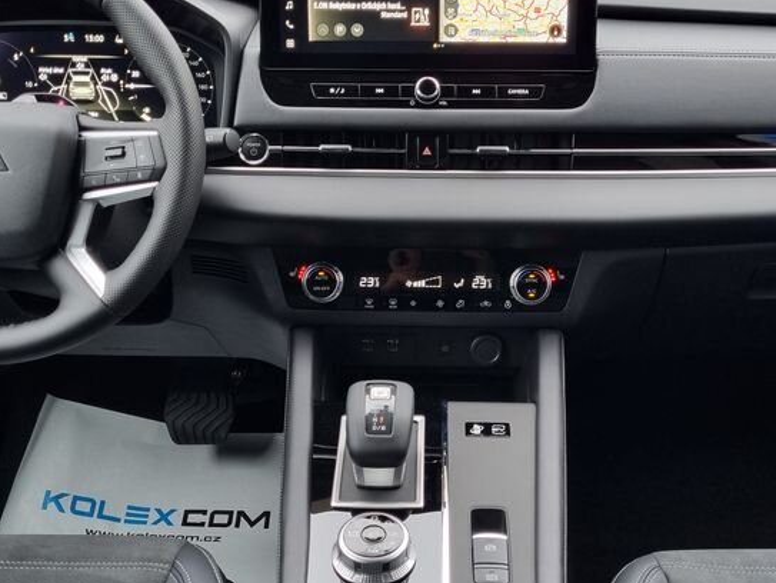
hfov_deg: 38.8
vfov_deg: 29.7
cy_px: 294
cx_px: 433
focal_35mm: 49
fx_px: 1099
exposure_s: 1/60
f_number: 1.8
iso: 125
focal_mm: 5.4
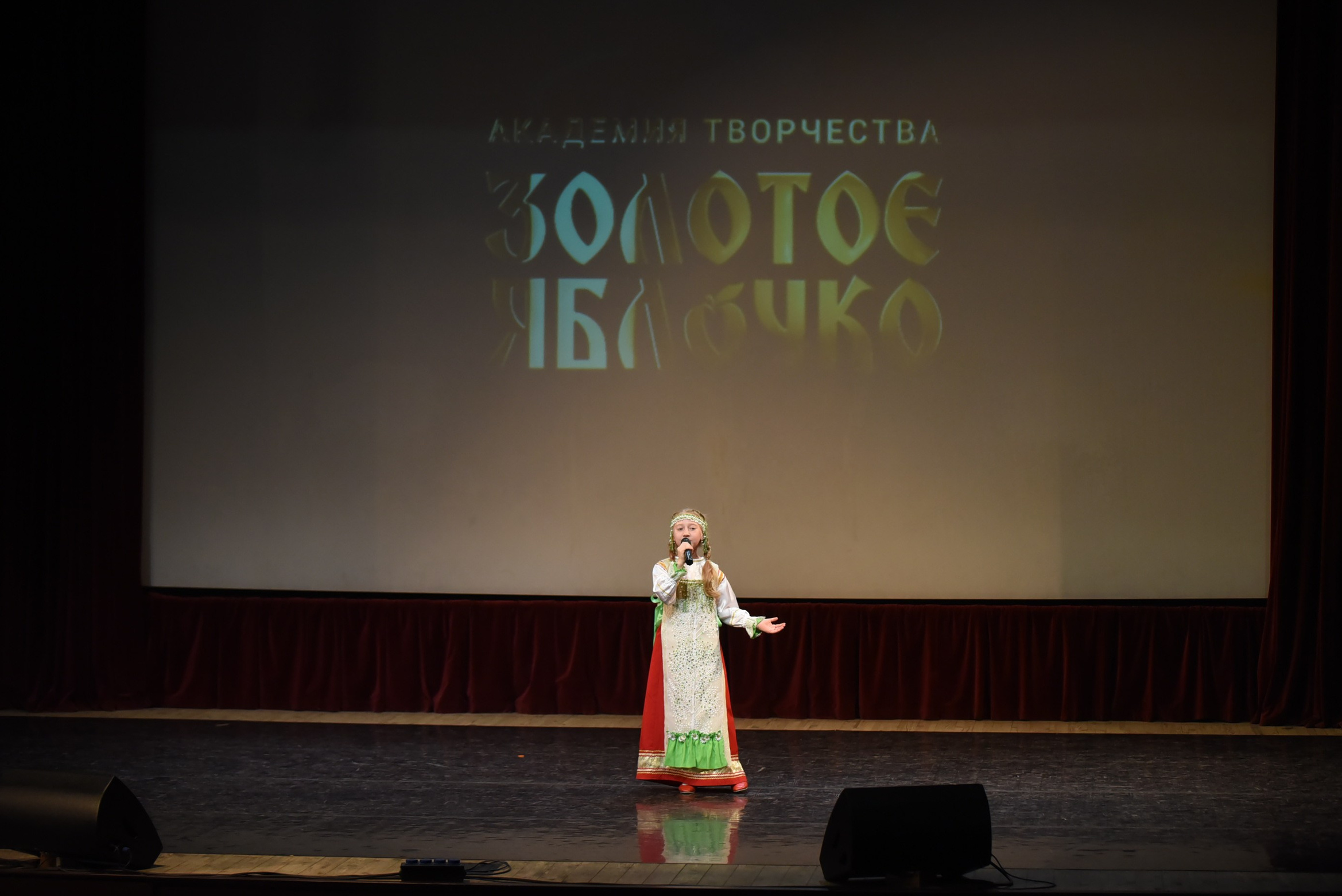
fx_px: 3878
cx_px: 716
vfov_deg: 13.2
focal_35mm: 104
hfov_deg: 19.6
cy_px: 412
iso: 2500
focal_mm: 95
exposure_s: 1/640
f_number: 2.8
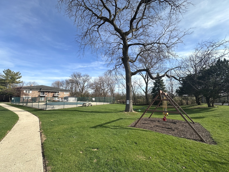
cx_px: 114
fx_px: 93
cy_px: 86
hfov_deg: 102.1
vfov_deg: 85.7
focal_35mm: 14
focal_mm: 2.22
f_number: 2.2
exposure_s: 1/1289
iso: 40
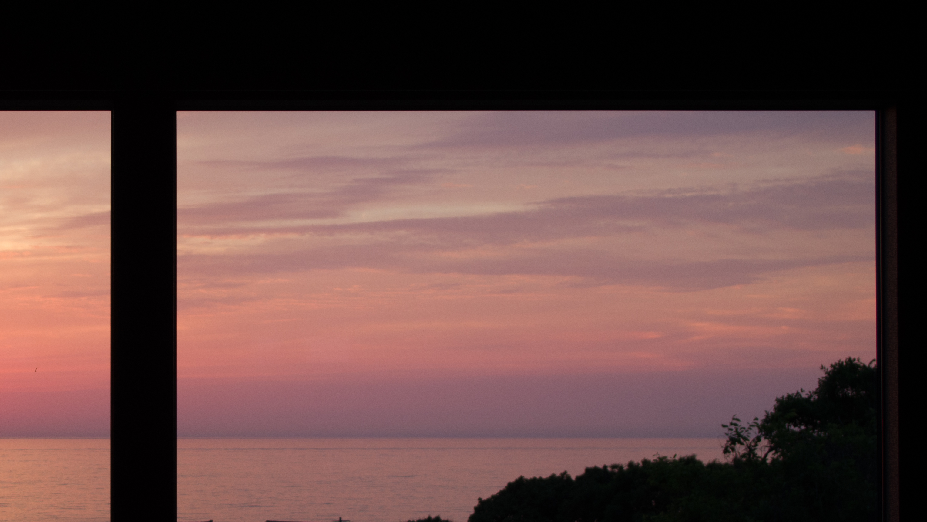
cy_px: 367
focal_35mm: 90
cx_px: 141
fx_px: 2212
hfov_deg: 23.2
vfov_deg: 13.4
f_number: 5
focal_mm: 32
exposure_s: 1/30
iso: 160
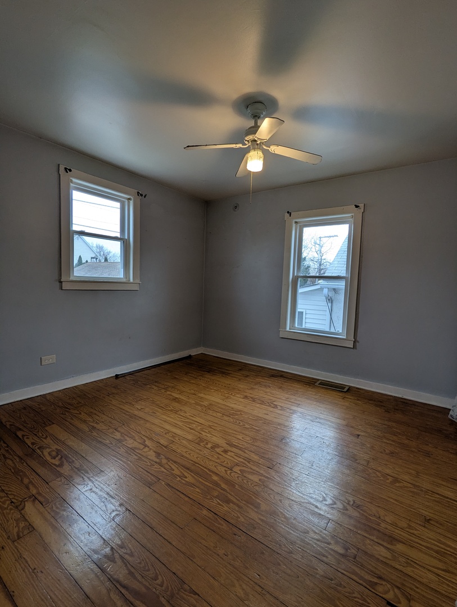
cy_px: 304
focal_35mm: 16
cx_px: 228
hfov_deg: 78.2
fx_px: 281
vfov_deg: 94.4
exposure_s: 1/60
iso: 51
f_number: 2.2
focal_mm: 2.35
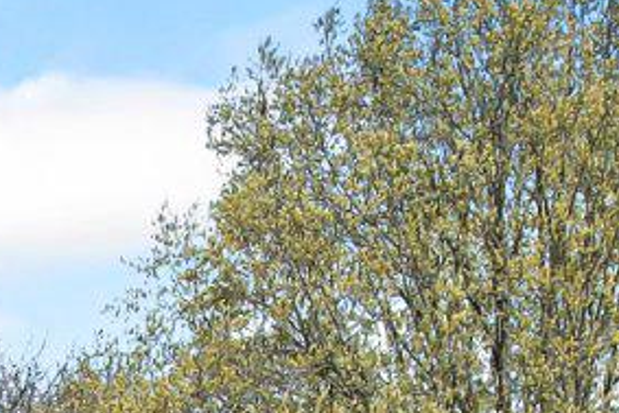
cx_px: -348
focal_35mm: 159
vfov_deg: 7.5
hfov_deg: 12.2
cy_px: 1293
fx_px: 2735
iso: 100
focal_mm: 8.38
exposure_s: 1/2000
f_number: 2.8
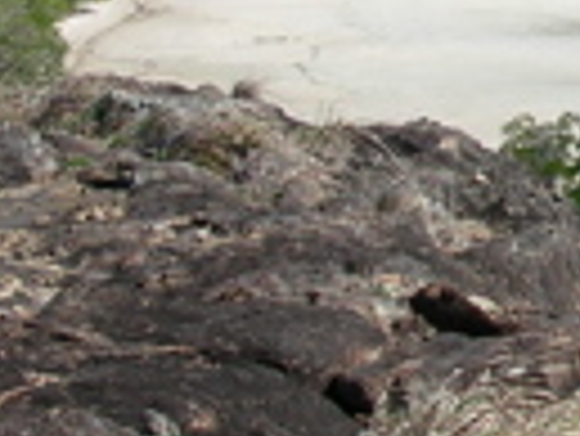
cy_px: -130
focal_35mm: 178
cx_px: 1218
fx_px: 2985
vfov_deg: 8.2
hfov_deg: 10.1
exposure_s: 1/585
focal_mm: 6
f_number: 3.7
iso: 50
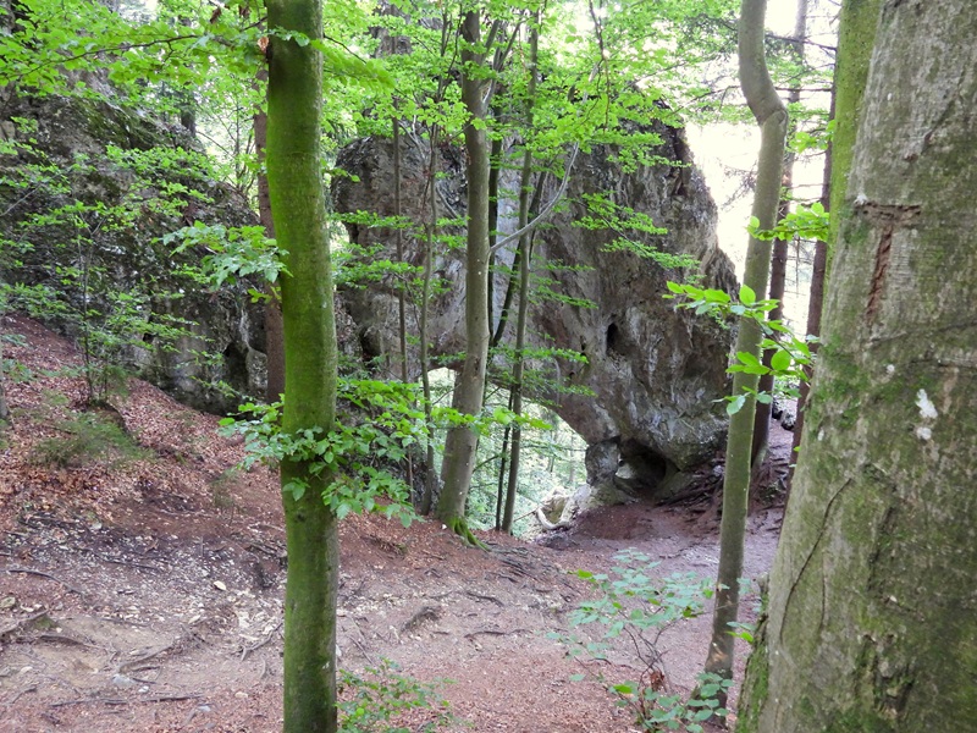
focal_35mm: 30
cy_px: 366
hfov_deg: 60.0
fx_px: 847
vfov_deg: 46.8
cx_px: 488
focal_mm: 5.4
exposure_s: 1/13
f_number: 3.2
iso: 400
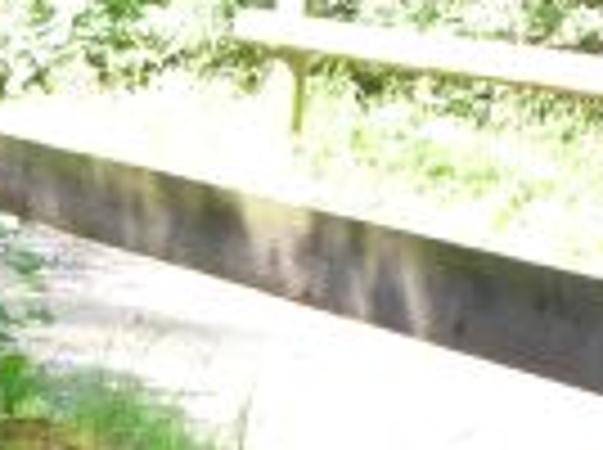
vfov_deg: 12.0
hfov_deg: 16.6
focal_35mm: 115
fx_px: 2000
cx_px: -68
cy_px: 760
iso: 100
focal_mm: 5.2
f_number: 3.3
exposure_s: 1/40
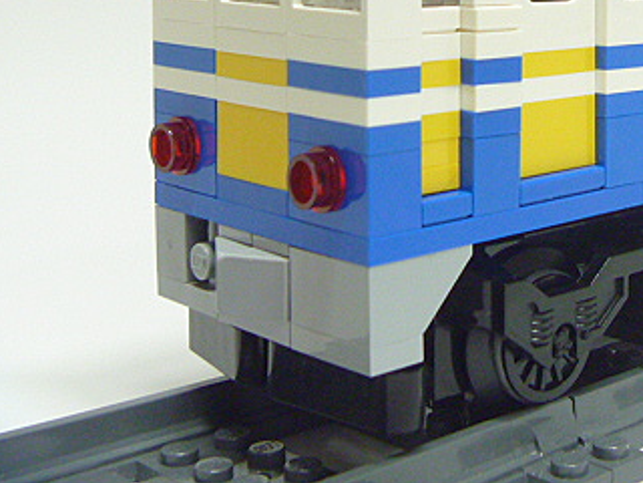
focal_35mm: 70
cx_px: 631
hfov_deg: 26.4
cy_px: 2
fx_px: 1300
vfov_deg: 20.4
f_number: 3.5
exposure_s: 1/10
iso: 400
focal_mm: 6.3
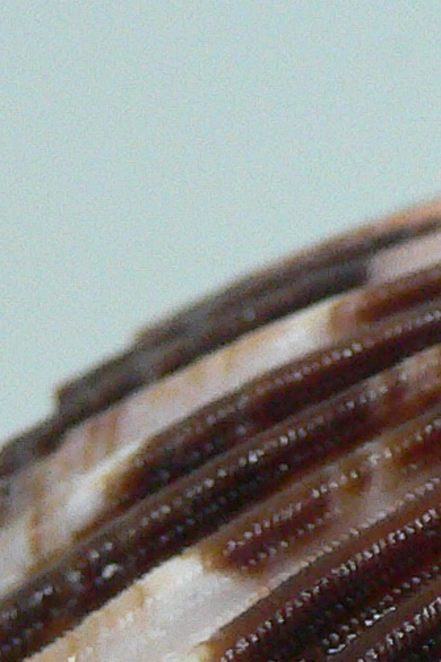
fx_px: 2684
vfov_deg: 13.8
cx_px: 678
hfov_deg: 9.1
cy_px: 720
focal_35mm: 146
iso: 200
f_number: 2.8
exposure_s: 1/40
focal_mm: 4.6
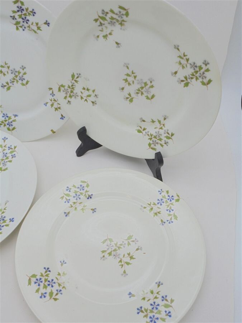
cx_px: 121
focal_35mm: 34
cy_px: 162
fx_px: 317
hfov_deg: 41.8
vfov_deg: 54.0
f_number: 4
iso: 100
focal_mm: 6.1
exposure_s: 1/50
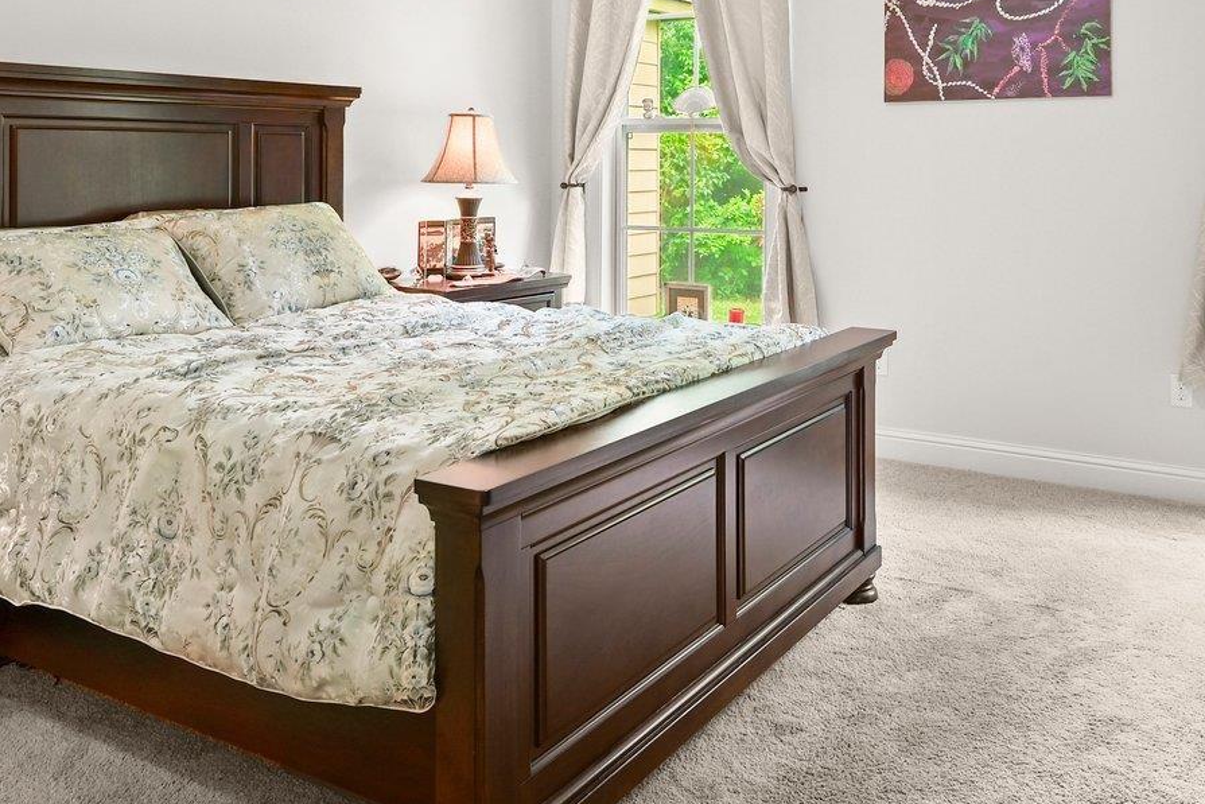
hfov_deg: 58.0
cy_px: 172
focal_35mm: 32
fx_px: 1071
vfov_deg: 39.7
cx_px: 753
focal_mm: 14
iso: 200
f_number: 10
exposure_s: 1.6
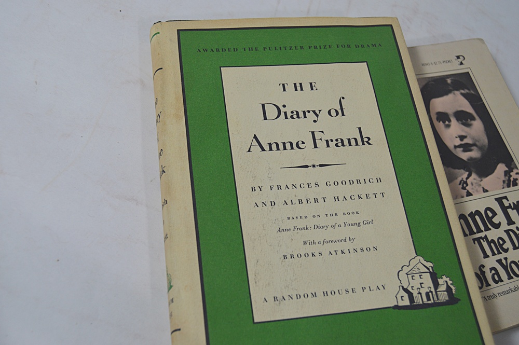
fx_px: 562
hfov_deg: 49.6
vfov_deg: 34.2
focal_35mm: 39
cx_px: 260
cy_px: 172
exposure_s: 1/100
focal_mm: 26
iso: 400
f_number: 5
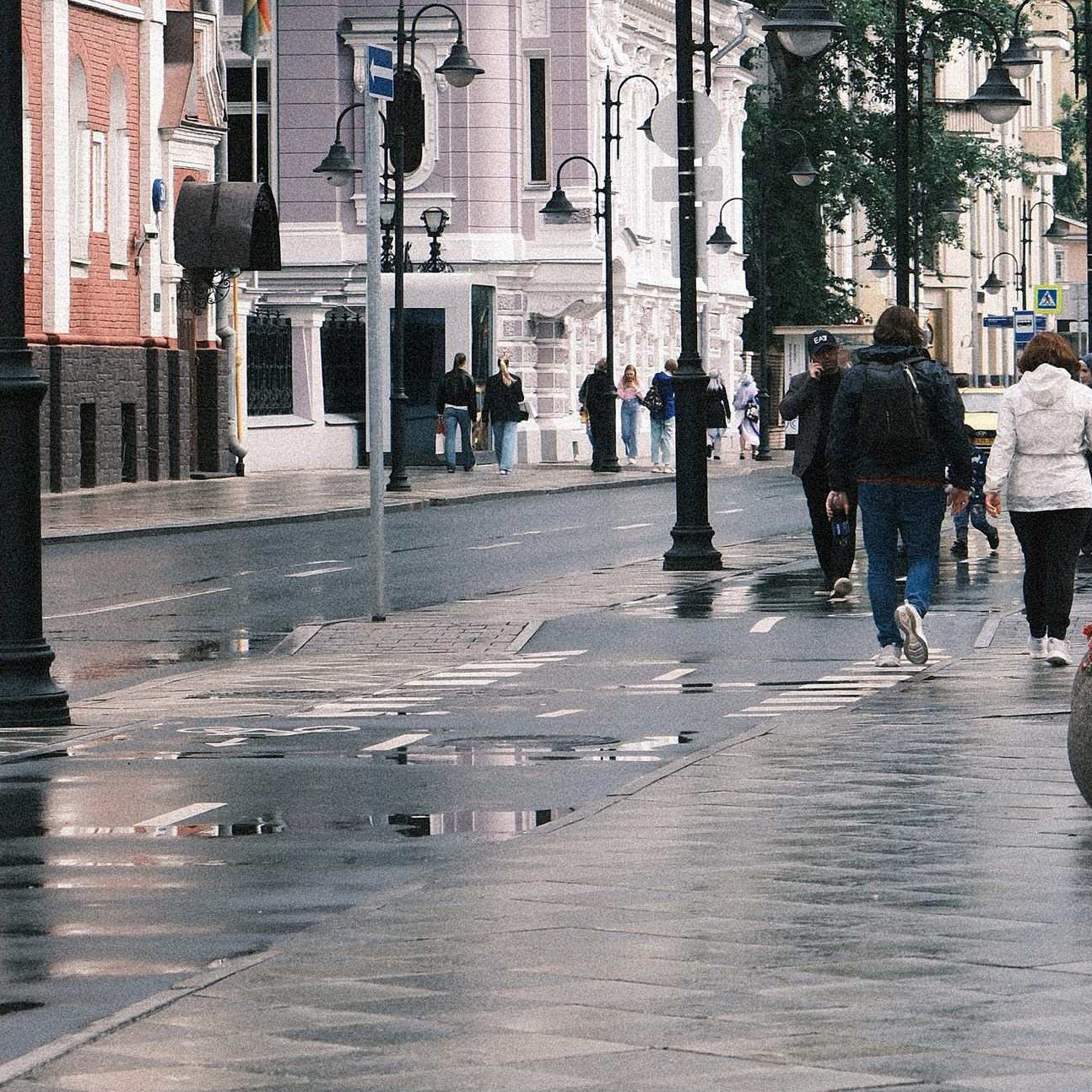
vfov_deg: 10.2
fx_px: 6032
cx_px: 249
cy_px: -73
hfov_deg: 10.3
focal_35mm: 169
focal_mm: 44.7
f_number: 4
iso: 400
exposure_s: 1/1000
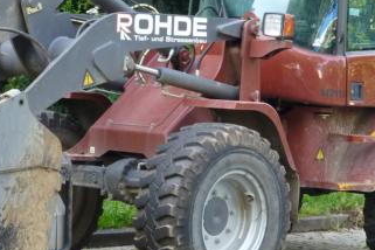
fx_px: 1375
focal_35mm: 132
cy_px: 65
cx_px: 95
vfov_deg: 10.4
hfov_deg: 15.5
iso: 160
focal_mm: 9
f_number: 4.4
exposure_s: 1/60
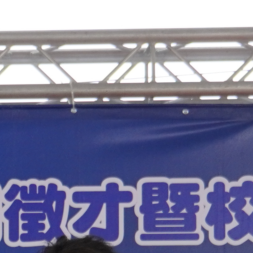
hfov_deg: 6.9
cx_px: -202
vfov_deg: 6.8
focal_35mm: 246
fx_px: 2034
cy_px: 536
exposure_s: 1/160
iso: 400
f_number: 4
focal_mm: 26
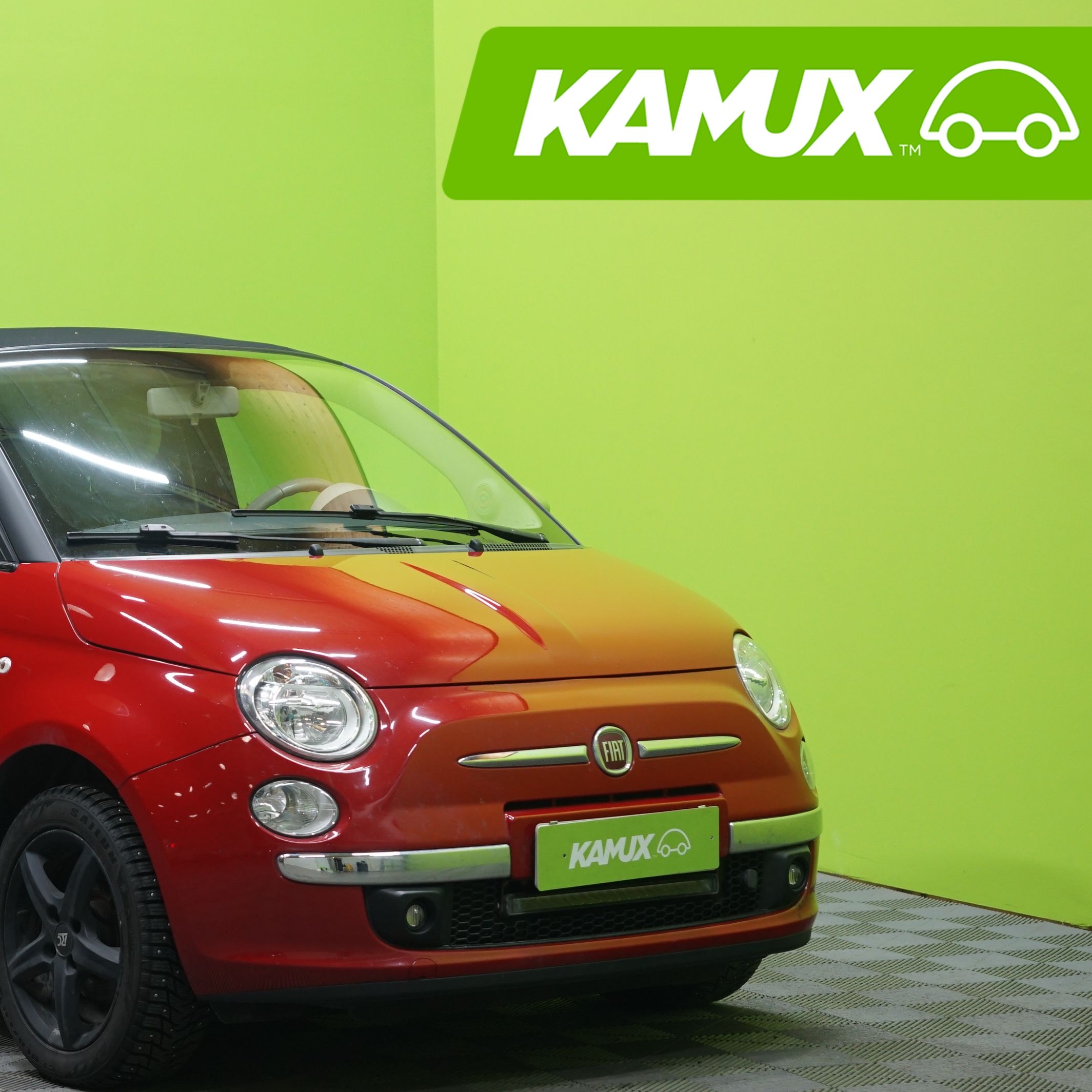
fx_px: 3141
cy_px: 635
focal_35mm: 88
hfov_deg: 19.5
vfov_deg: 19.7
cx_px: 188
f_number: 4.5
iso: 800
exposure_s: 1/20
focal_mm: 56
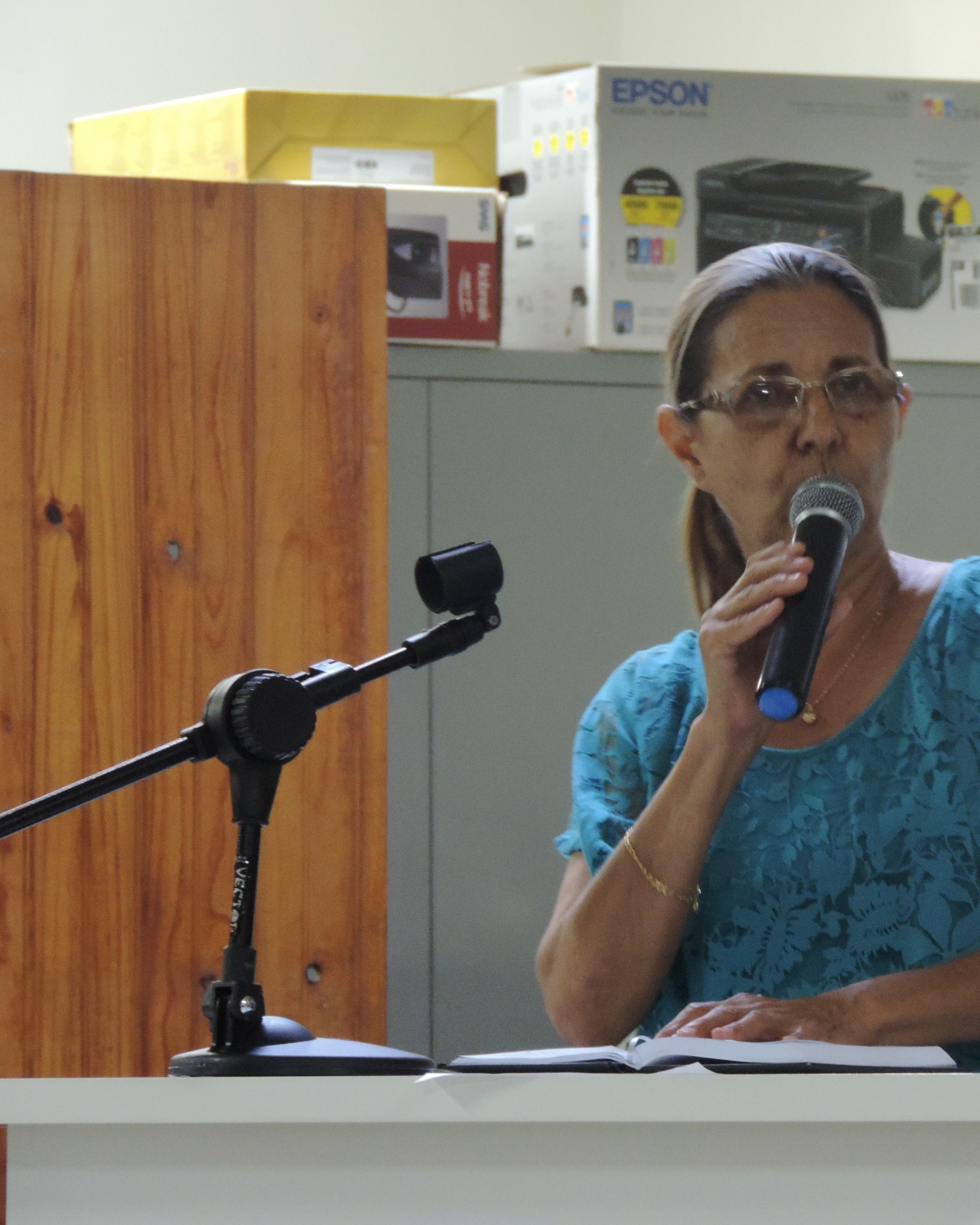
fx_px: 13016
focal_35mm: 359
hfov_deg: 4.3
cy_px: 614
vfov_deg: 5.4
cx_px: 750
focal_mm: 49
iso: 800
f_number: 4.7
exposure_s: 1/10
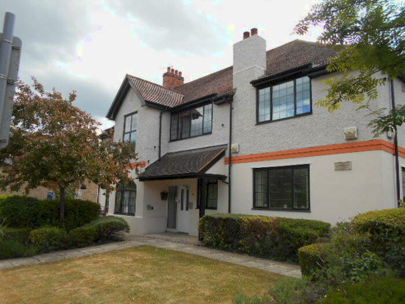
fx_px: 304
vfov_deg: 53.1
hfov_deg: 67.3
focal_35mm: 26
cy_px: 152
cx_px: 202
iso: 80
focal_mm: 4.6
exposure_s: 1/500
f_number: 3.2
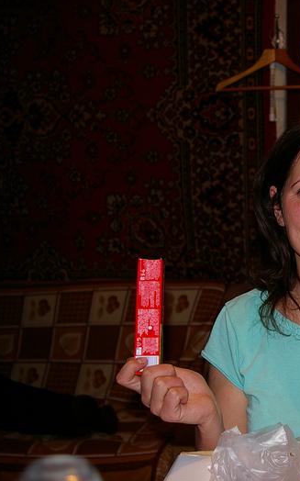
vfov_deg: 36.3
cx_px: 341
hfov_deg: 21.7
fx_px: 733
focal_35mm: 56
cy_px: 241
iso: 200
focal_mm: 24
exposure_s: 1/45
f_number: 4
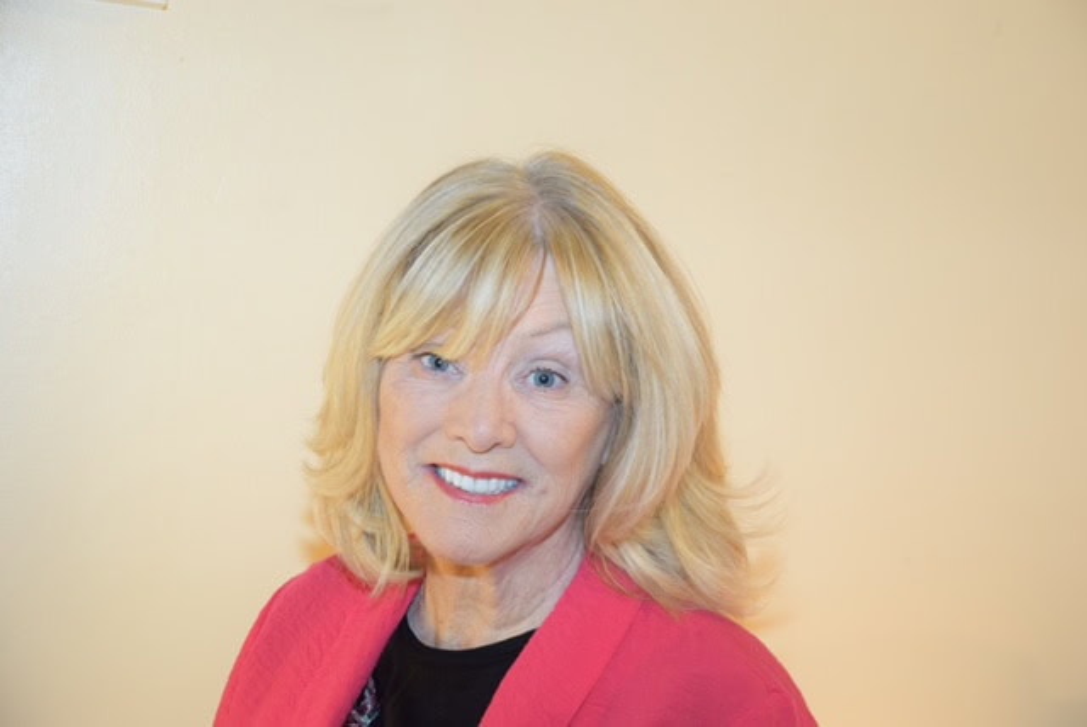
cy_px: 364
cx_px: 544
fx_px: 2357
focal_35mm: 78
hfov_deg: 26.0
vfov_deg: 17.5
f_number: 5
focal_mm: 52
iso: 1100
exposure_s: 1/60
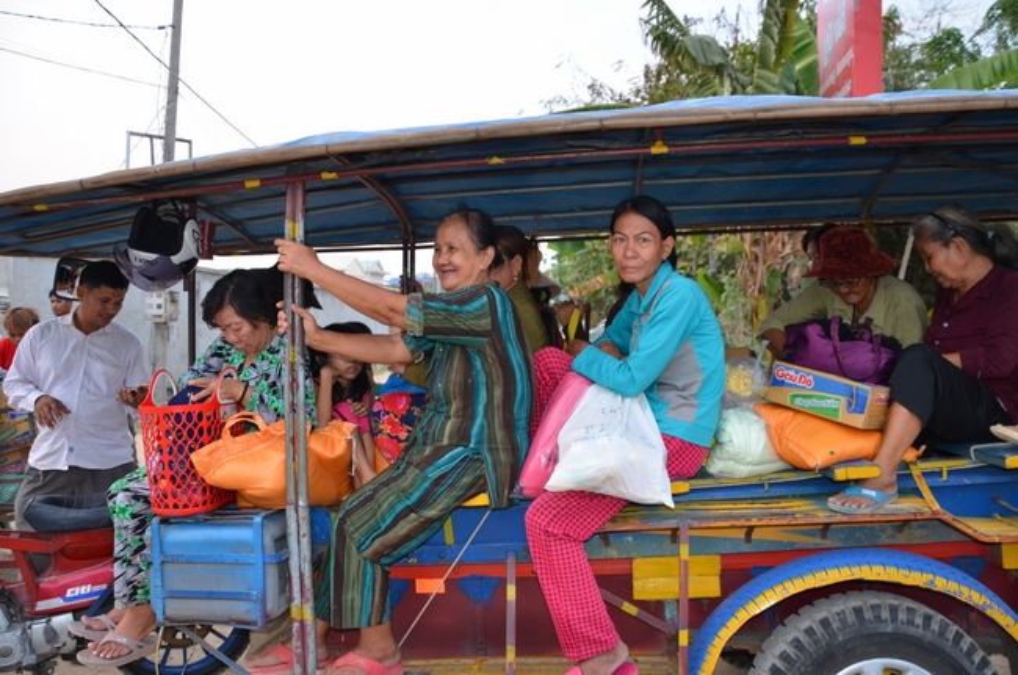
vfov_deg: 47.8
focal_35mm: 27
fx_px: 762
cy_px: 338
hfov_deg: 67.5
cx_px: 509
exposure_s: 1/60
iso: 640
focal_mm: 18
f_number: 4.5
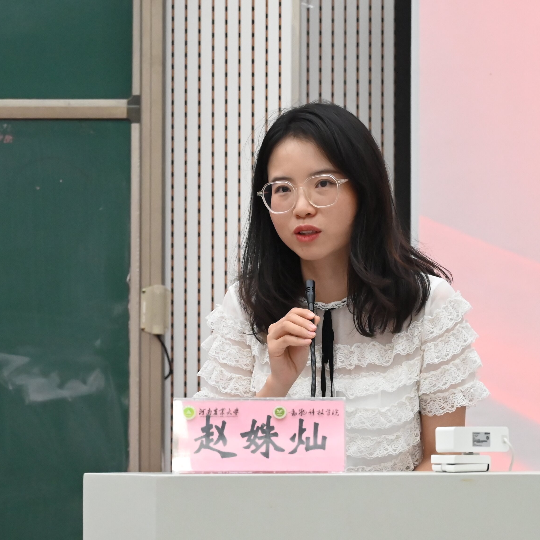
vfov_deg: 12.4
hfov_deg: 12.4
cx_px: 318
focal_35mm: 141
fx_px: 2489
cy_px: 278
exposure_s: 1/160
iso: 6400
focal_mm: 65
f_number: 5.6
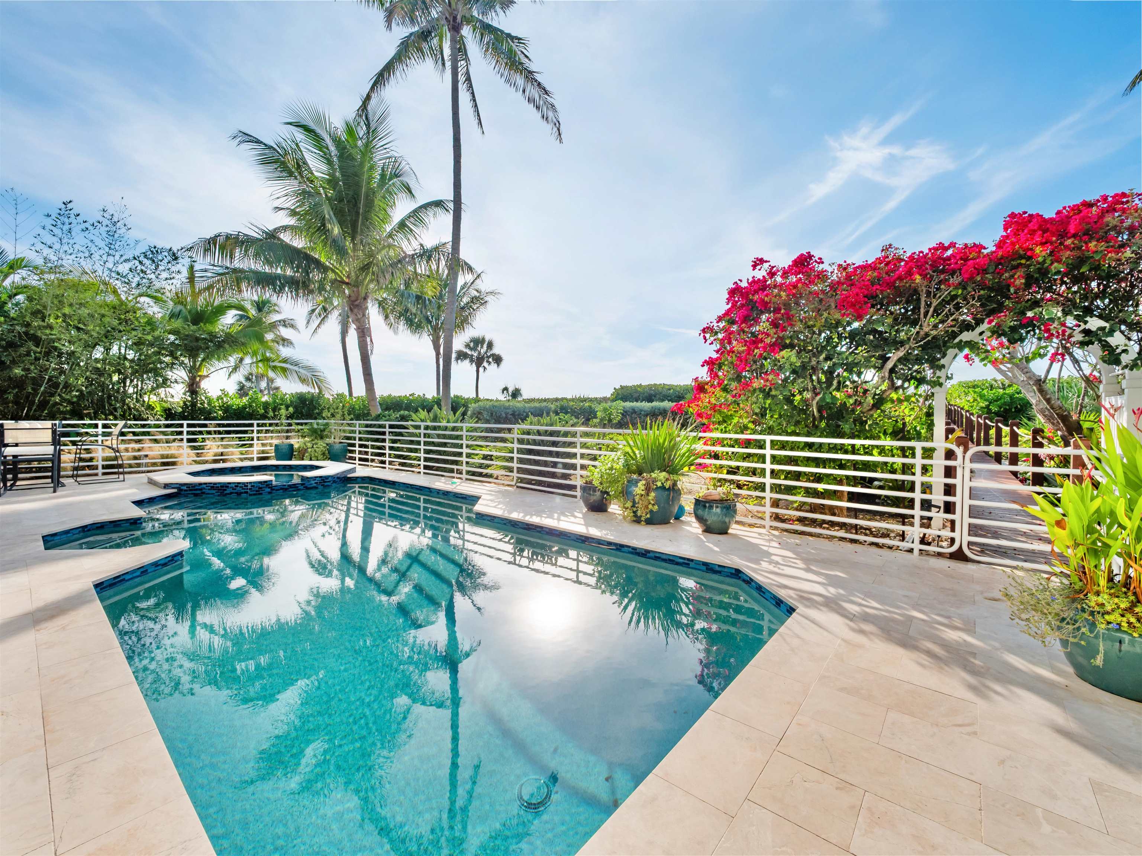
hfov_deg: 102.1
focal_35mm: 14
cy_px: 428
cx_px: 571
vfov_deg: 85.7
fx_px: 462
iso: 200
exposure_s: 1/250
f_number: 7.1
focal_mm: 7
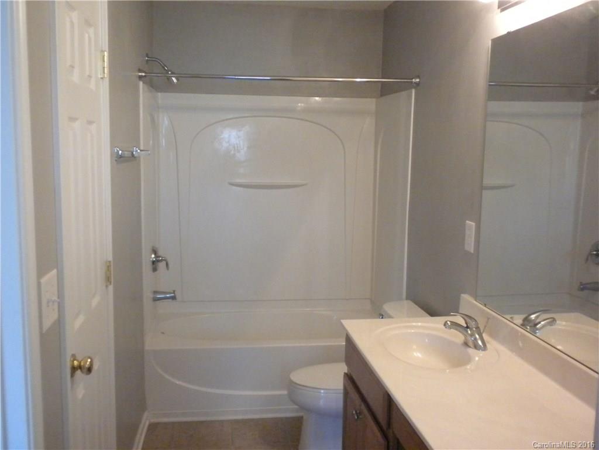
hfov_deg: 50.1
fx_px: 640
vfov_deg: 38.7
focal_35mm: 37
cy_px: 225
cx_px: 300
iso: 800
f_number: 3.5
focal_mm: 6.6
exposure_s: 1/90.3
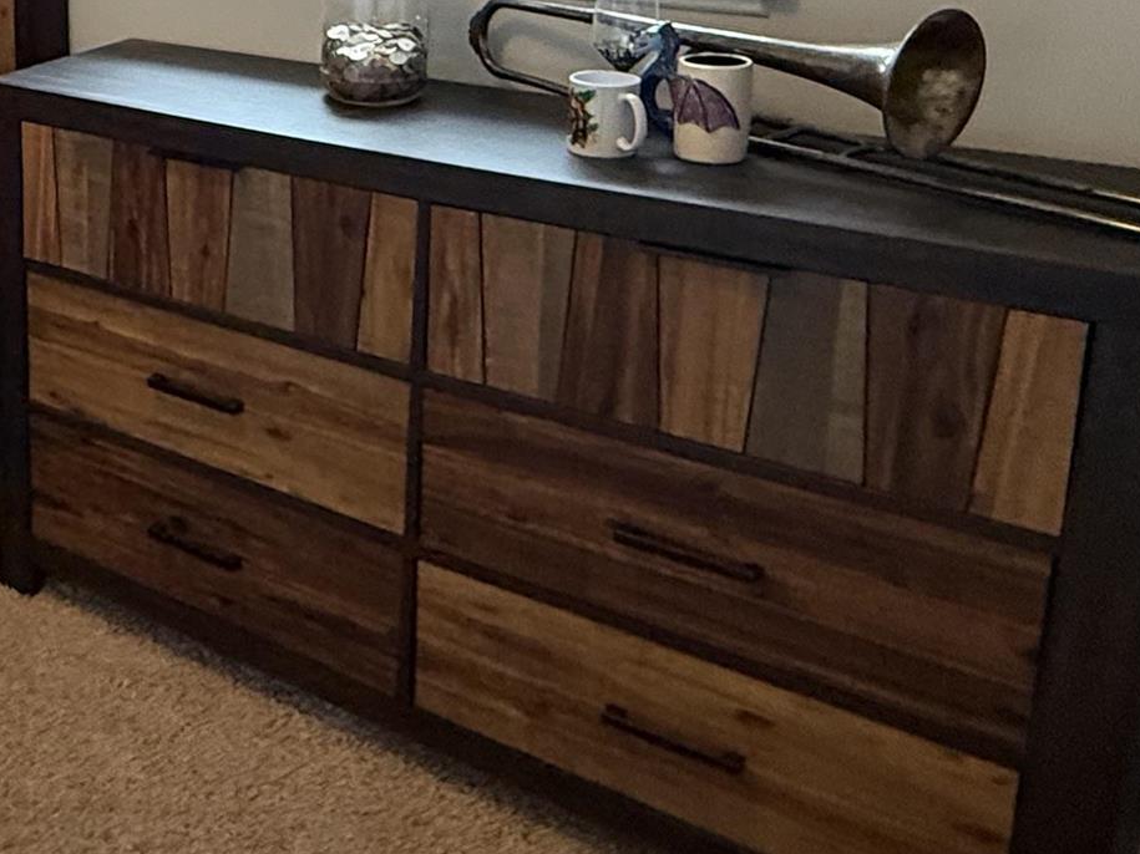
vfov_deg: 29.7
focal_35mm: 47
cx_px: -140
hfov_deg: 34.4
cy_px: 98
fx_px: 1548
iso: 500
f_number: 2.2
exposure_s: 1/60
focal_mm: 2.22
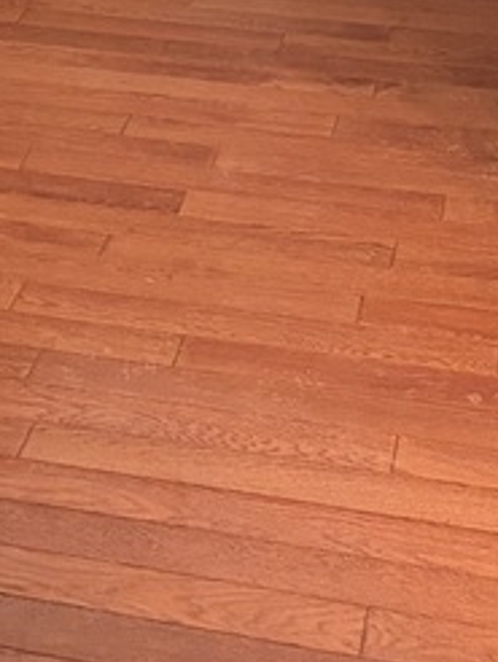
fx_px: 2183
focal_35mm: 114
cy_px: -369
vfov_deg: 15.7
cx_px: -118
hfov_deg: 12.7
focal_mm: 5.96
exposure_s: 1/60
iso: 125
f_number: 1.6
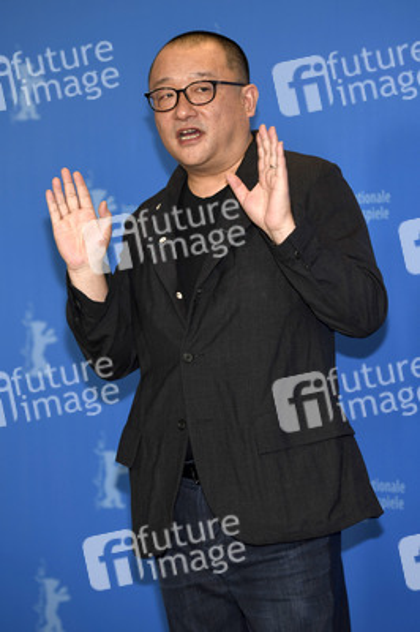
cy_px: 316
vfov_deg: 15.8
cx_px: 210
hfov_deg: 10.5
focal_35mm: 130
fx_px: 2279
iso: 800
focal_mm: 130
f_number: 3.5
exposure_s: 1/400
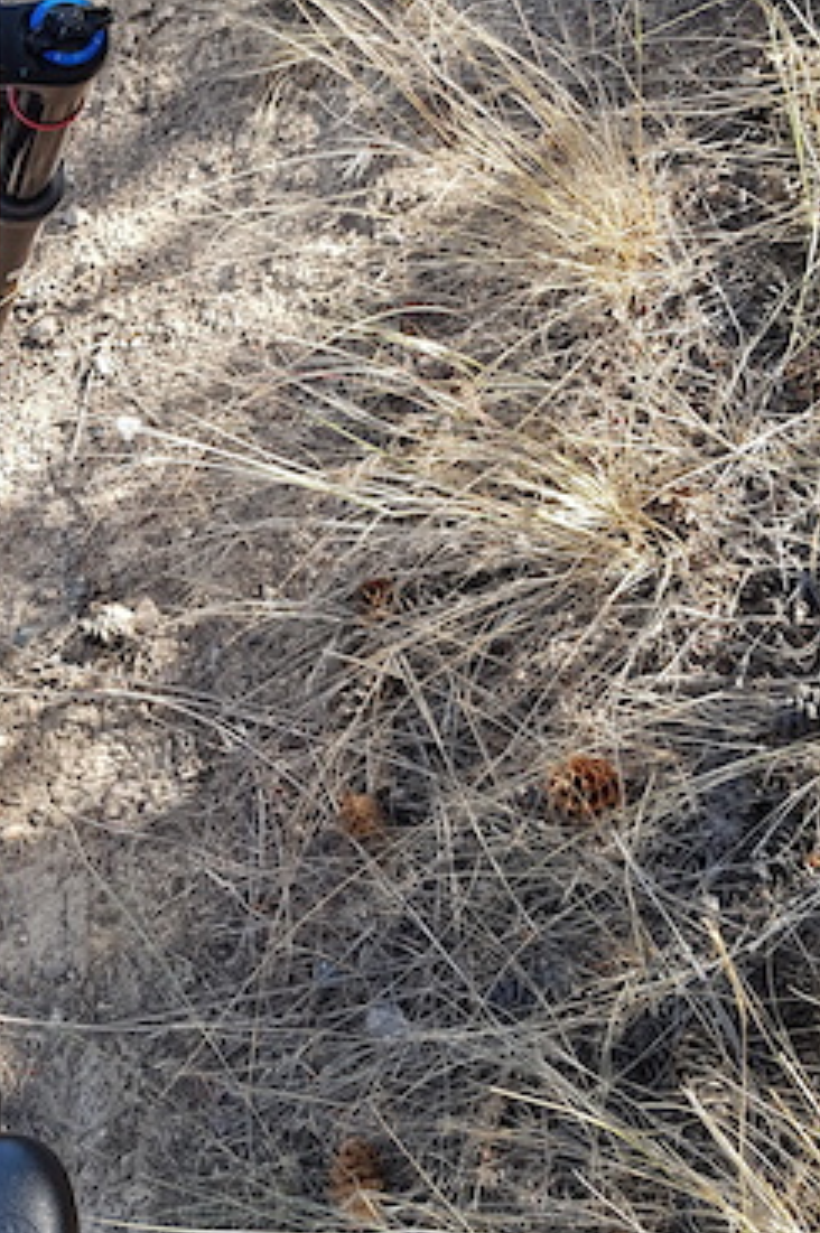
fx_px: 2019
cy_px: 410
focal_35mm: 59
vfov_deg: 33.7
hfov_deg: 21.7
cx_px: -84
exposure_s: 1/294
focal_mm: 4.3
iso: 40
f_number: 1.7
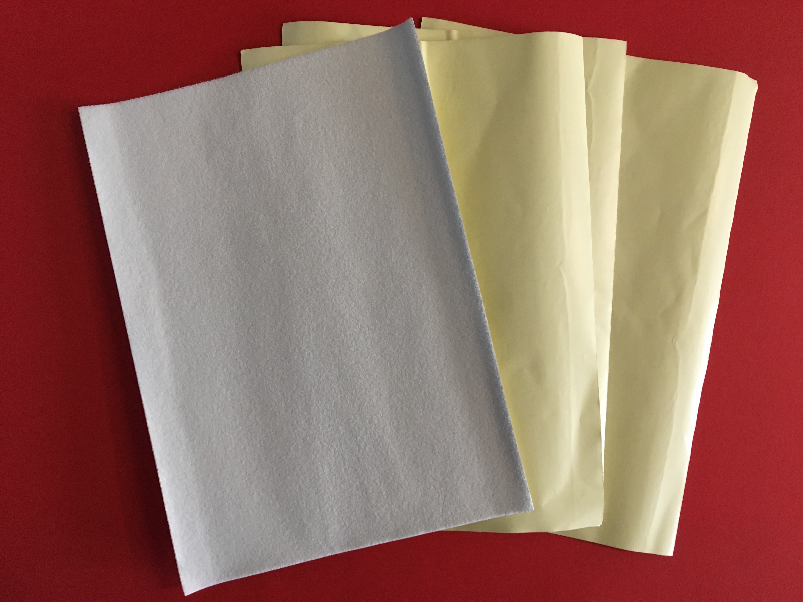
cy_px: 301
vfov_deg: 48.2
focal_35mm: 29
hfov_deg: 61.7
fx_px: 673
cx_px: 402
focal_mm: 4.15
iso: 125
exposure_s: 1/33
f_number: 2.2
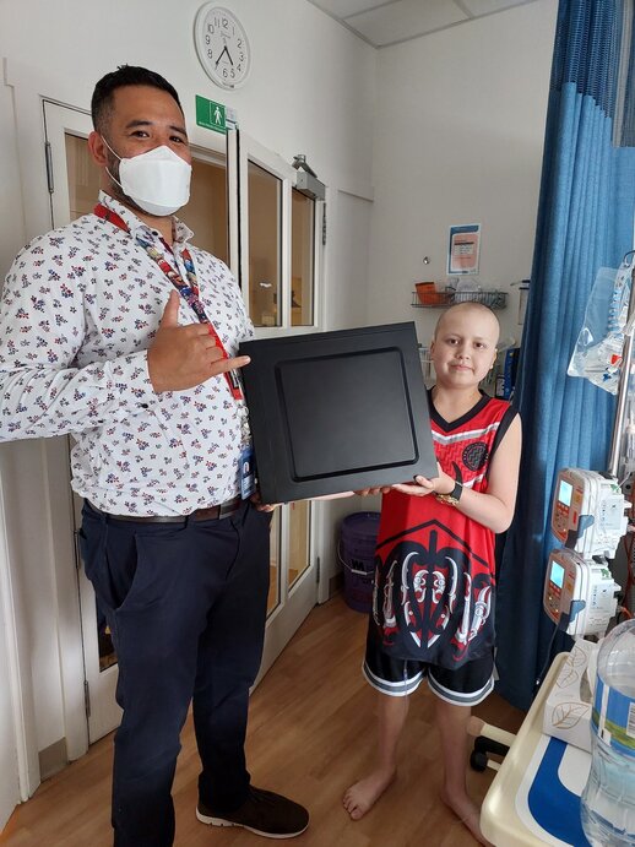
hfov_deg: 58.9
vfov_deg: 73.9
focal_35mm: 23
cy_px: 424
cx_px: 318
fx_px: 563
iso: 250
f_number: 1.8
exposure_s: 1/60
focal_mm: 5.06
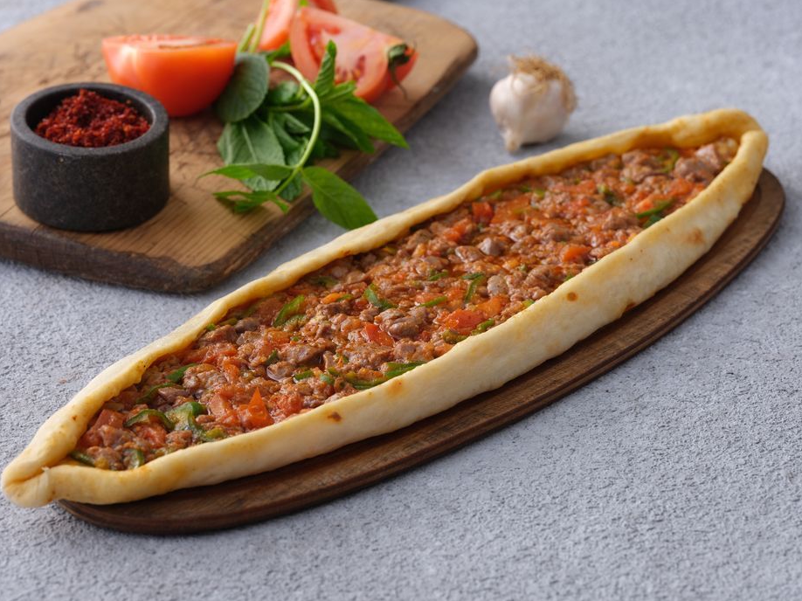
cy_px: 304
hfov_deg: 18.6
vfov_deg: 14.0
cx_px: 402
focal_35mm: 106
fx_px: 2455
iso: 400
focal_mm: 120
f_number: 10
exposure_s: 1/100
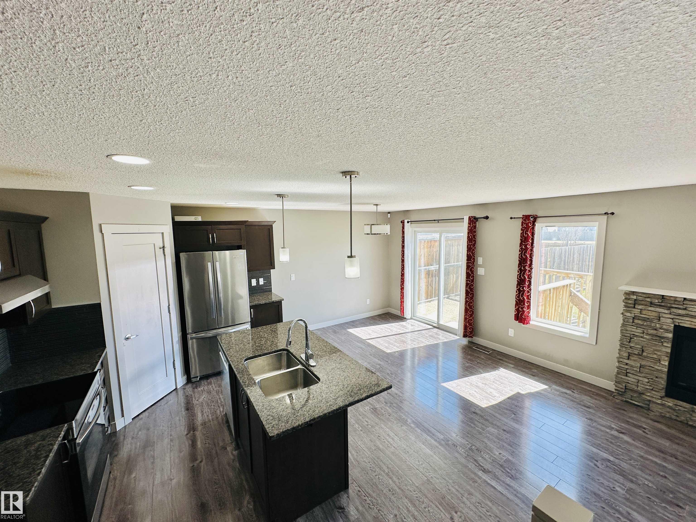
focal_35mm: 14
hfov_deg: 102.1
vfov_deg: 85.7
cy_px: 261
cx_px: 348
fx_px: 281
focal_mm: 2.22
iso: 40
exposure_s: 1/124
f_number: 2.2
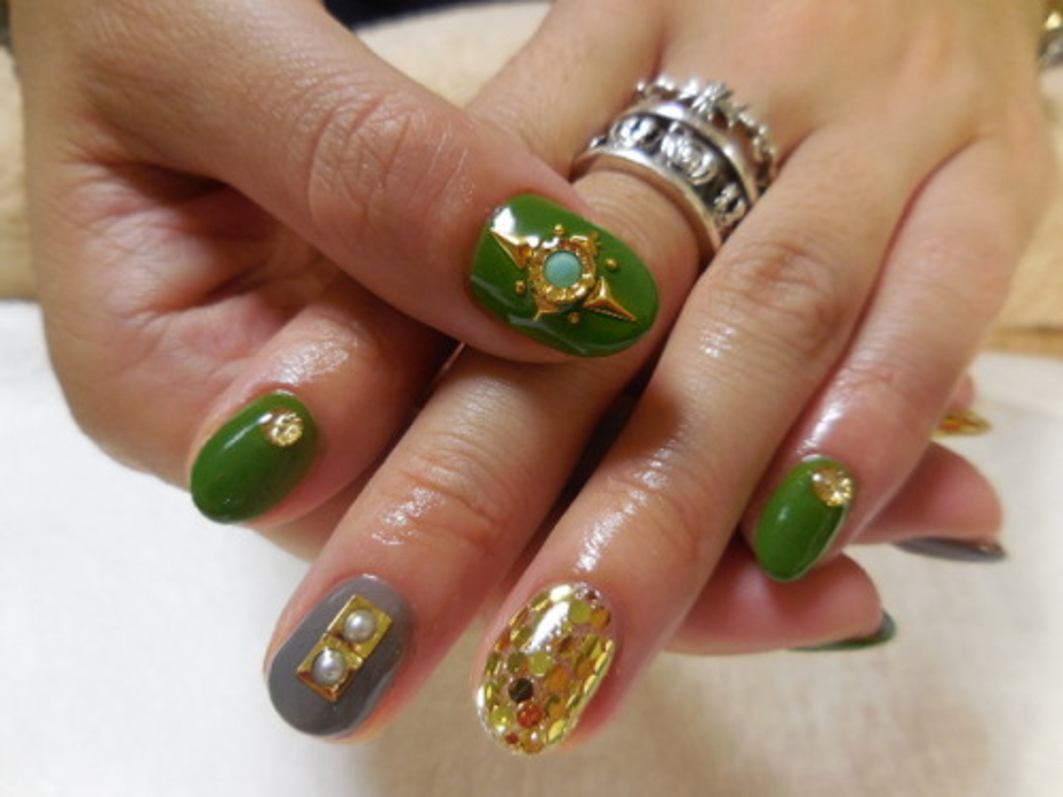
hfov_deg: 69.4
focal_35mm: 25
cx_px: 532
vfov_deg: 54.9
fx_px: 768
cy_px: 398
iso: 220
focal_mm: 4.5
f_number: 3.3
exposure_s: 1/30
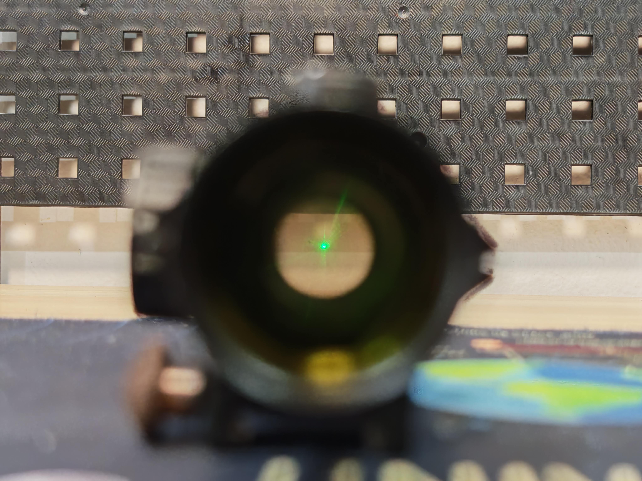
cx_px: 321
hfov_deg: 39.7
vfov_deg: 30.3
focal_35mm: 48
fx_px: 890
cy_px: 240
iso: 200
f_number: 1.4
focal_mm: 6.83
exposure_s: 1/50
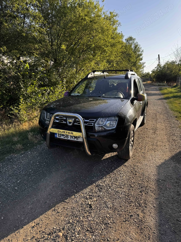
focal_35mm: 24
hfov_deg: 56.8
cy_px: 121
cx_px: 90
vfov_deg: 71.6
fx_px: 167
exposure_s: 1/822
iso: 80
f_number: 1.78
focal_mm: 6.76
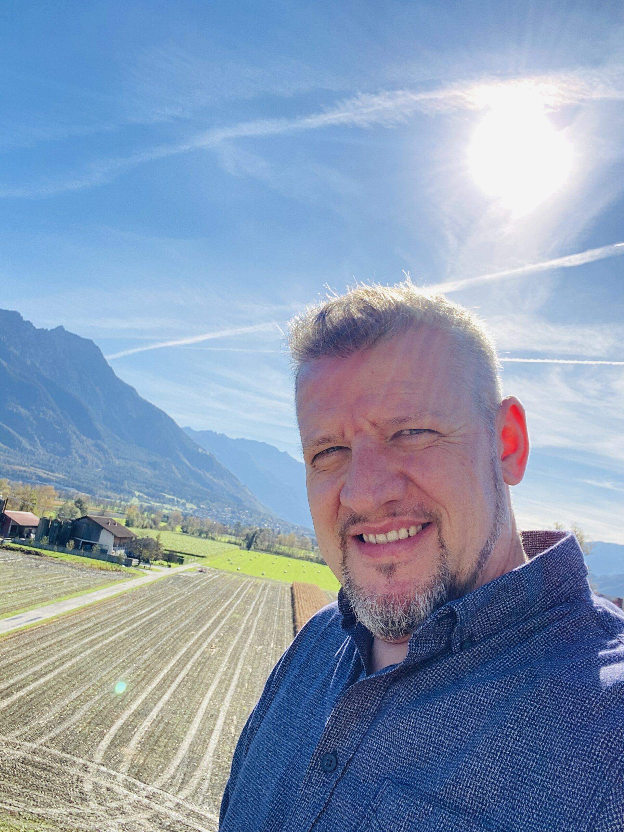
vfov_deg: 60.0
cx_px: 312
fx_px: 721
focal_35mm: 30
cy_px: 416
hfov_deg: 46.8
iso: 25
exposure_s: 1/675
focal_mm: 2.71
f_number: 2.2
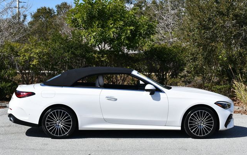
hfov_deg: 28.6
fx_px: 485
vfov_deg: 18.1
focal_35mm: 72
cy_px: 72
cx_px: 123
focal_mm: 35
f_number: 9
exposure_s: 1/320
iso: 100
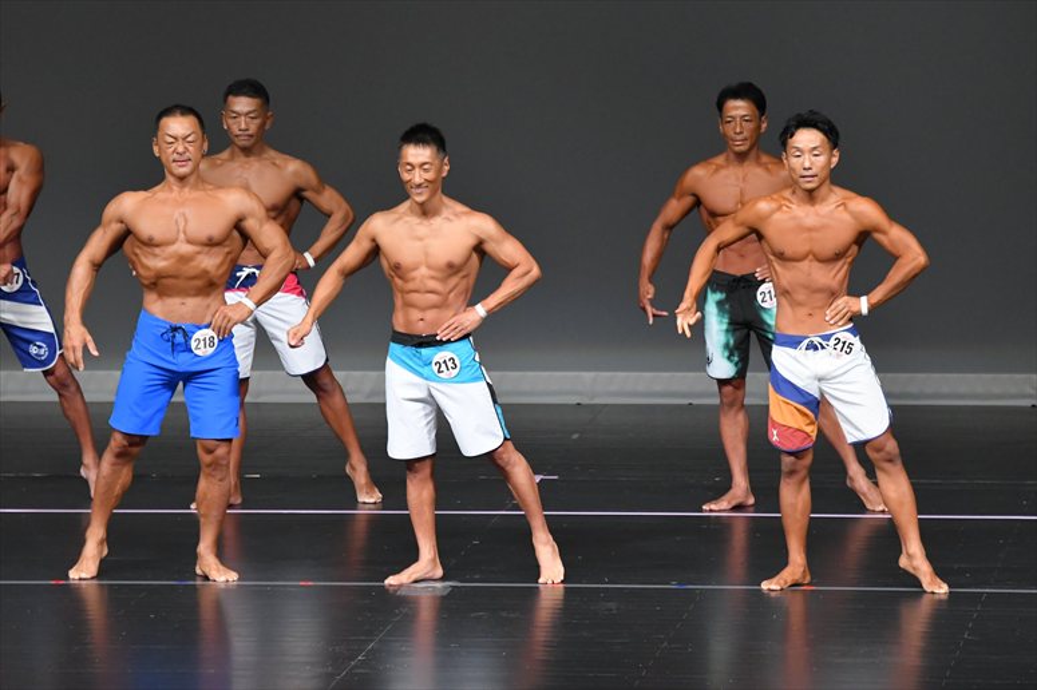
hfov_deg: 7.6
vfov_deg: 5.1
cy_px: 345
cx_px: 518
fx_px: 7774
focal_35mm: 270
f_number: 5.6
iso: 4000
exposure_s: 1/400
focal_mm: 180
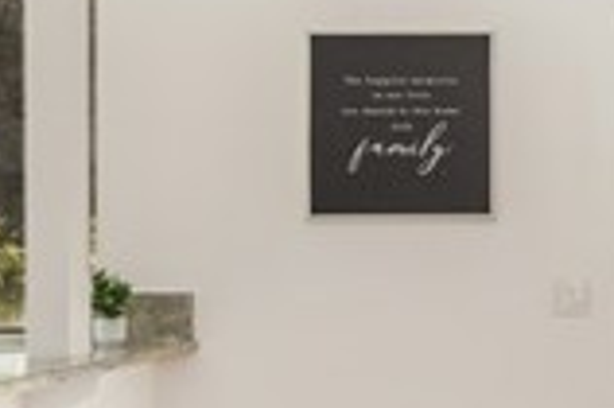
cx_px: 762
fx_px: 1550
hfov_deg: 20.7
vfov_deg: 14.9
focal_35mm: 91
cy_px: 336
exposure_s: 1/60
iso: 100
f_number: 6.3
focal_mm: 14
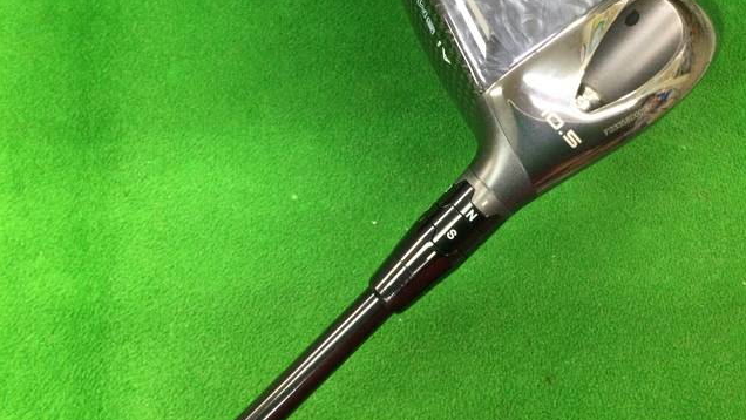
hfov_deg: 58.0
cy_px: 145
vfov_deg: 34.4
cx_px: 373
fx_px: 673
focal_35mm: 34
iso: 160
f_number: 2.4
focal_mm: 3.3
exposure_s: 1/30
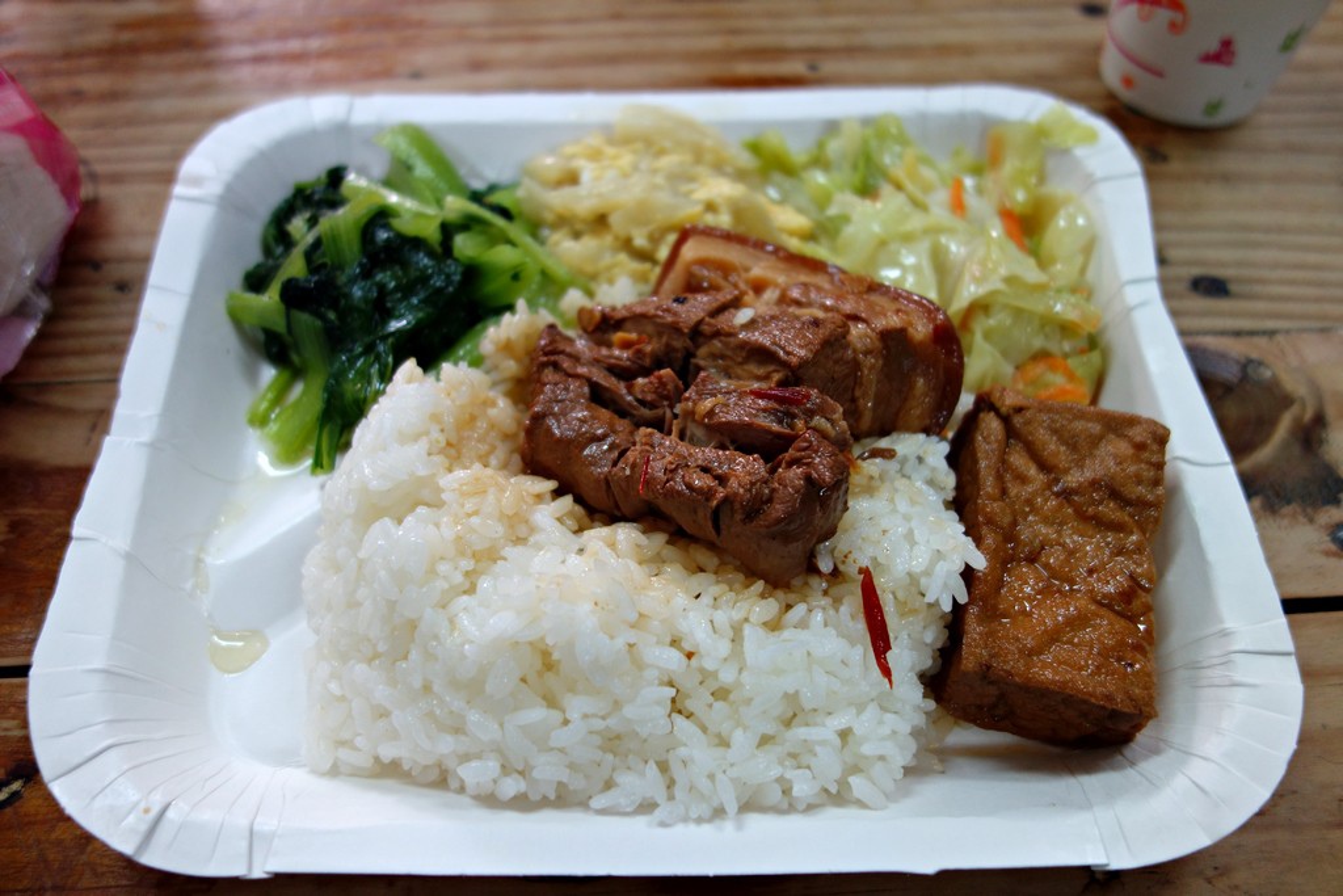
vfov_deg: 46.4
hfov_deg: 65.5
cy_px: 448
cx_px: 672
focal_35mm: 28
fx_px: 1045
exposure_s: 1/100
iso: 250
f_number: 1.8
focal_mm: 10.4
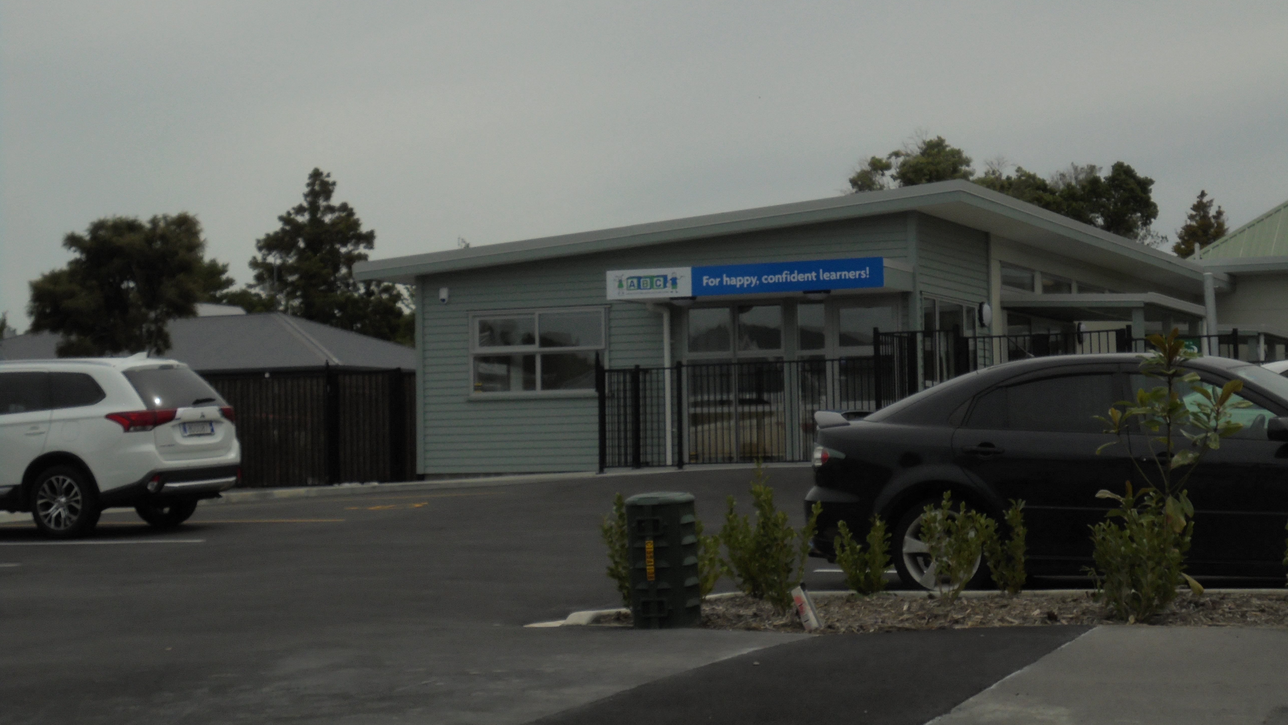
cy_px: 330
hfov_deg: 30.2
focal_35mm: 70
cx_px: 646
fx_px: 2391
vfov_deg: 17.2
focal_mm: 11.5
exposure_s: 1/1000
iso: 100
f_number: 5.6
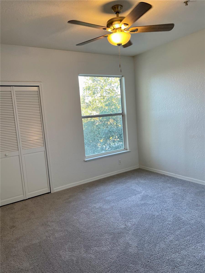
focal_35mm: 26
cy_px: 136
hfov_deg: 53.1
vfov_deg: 67.3
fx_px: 205
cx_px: 102
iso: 100
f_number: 1.6
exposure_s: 1/120
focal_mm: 4.2
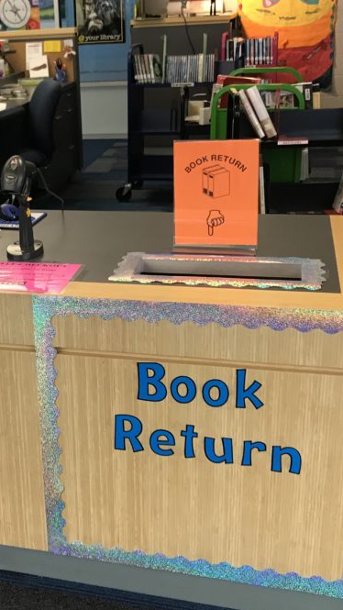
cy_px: 293
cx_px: 38
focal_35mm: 47
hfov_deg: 24.7
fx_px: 760
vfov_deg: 43.7
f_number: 1.8
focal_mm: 3.99
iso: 40
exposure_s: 1/17
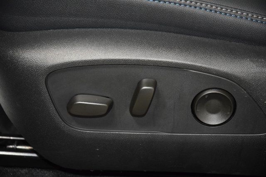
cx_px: 133
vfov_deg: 13.0
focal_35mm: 105
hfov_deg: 19.5
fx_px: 776
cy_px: 88
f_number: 4.5
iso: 3200
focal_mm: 70
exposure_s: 1/50
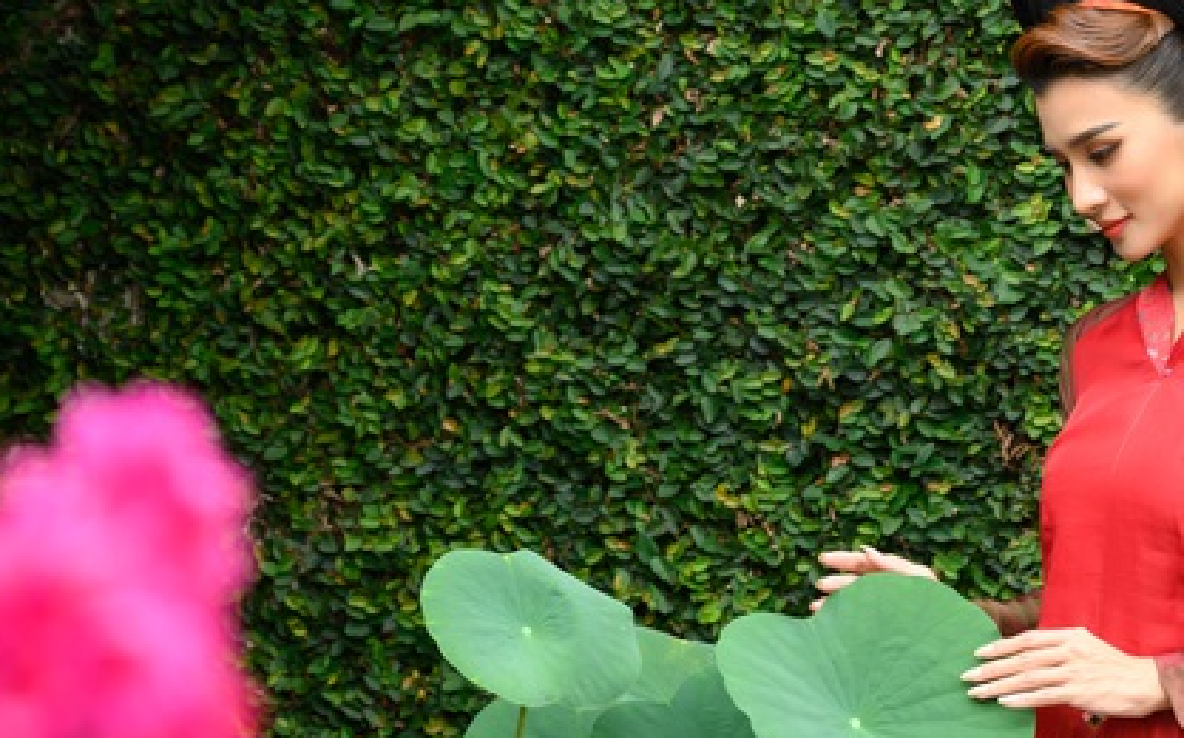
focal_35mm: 116
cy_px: 397
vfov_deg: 11.3
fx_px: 3741
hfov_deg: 17.9
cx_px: 857
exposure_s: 1/160
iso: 200
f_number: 5
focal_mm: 65
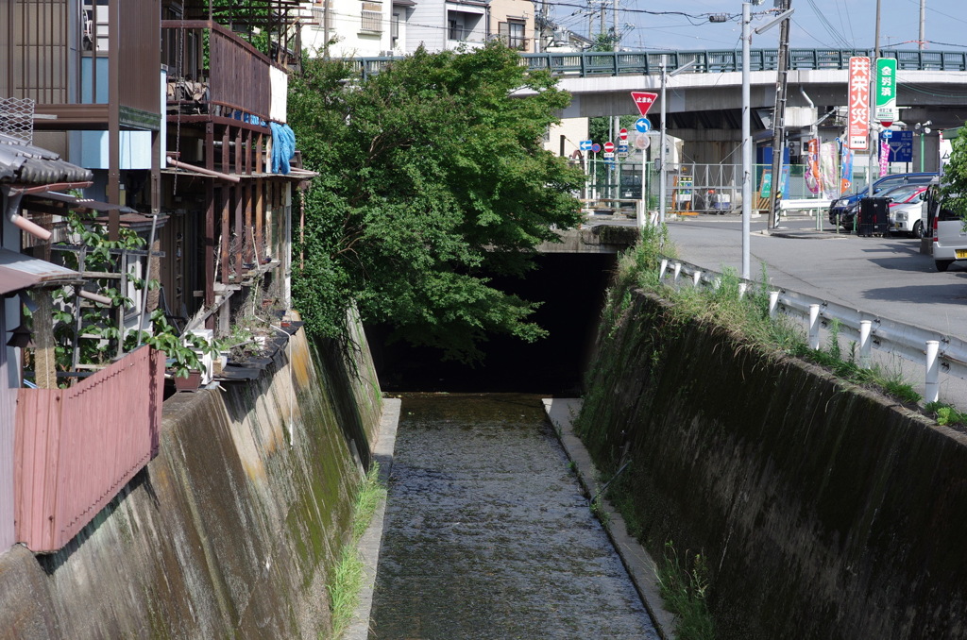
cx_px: 484
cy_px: 320
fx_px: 2814
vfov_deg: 13.0
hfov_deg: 19.5
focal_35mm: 105
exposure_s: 1/500
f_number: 5
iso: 100
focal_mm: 70
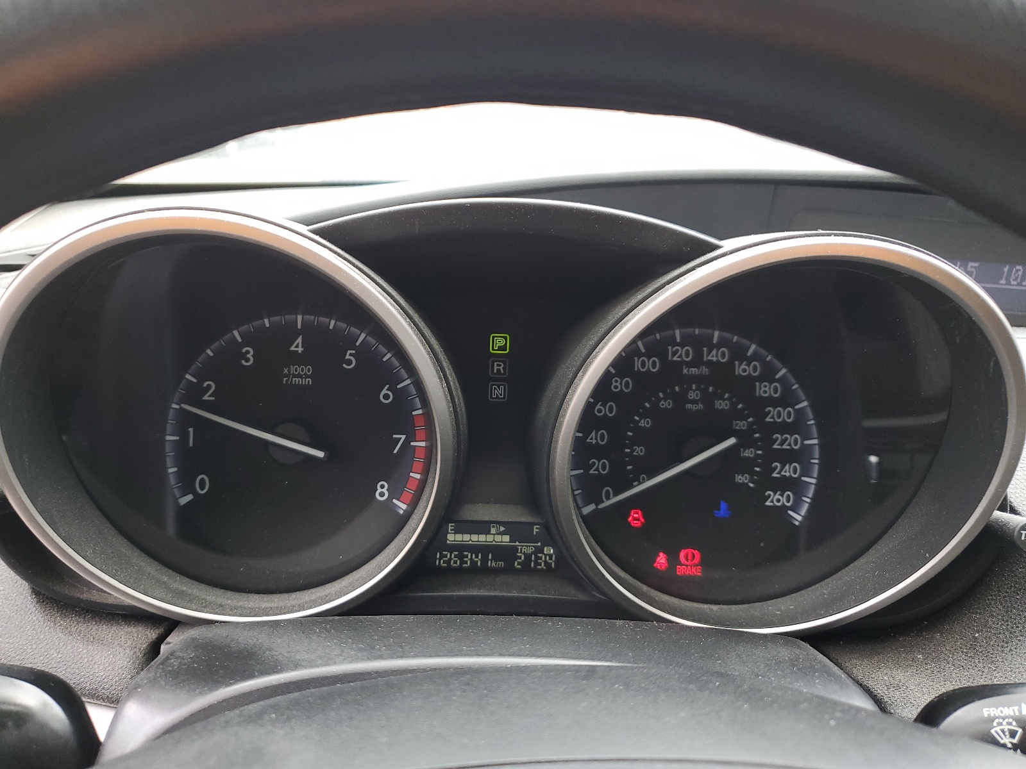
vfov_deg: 53.1
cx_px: 513
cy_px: 384
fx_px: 771
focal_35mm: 26
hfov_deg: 67.3
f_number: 1.5
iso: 67
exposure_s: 1/120
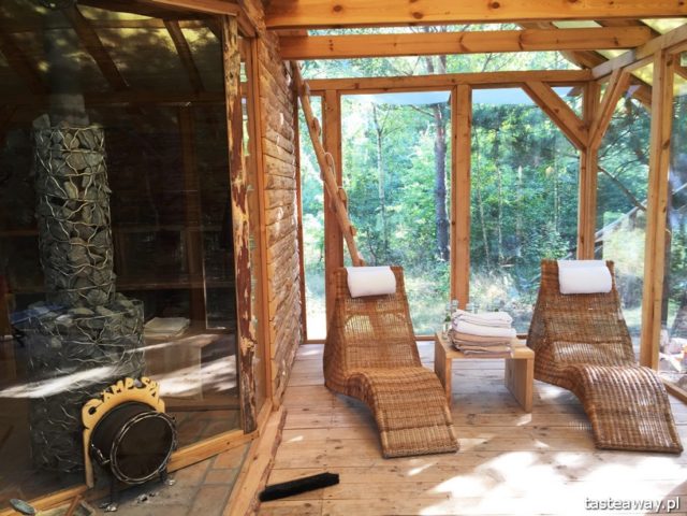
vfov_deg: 48.2
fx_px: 576
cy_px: 258
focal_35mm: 29
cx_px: 344
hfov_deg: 61.7
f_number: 2.2
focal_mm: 4.15
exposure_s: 1/60
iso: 40
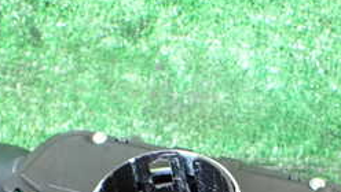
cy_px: 269
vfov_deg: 14.5
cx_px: 260
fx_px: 715
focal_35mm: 79
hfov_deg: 26.4
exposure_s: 1/125
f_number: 2.3
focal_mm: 5.4
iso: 800
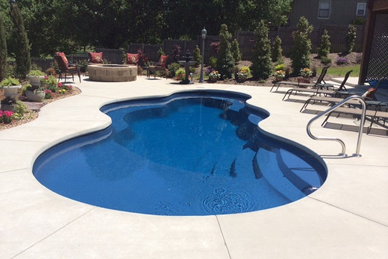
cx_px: 194
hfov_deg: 24.6
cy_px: 130
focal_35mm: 82
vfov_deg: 16.5
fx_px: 889
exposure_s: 1/125
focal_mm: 55
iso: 280
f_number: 5.6
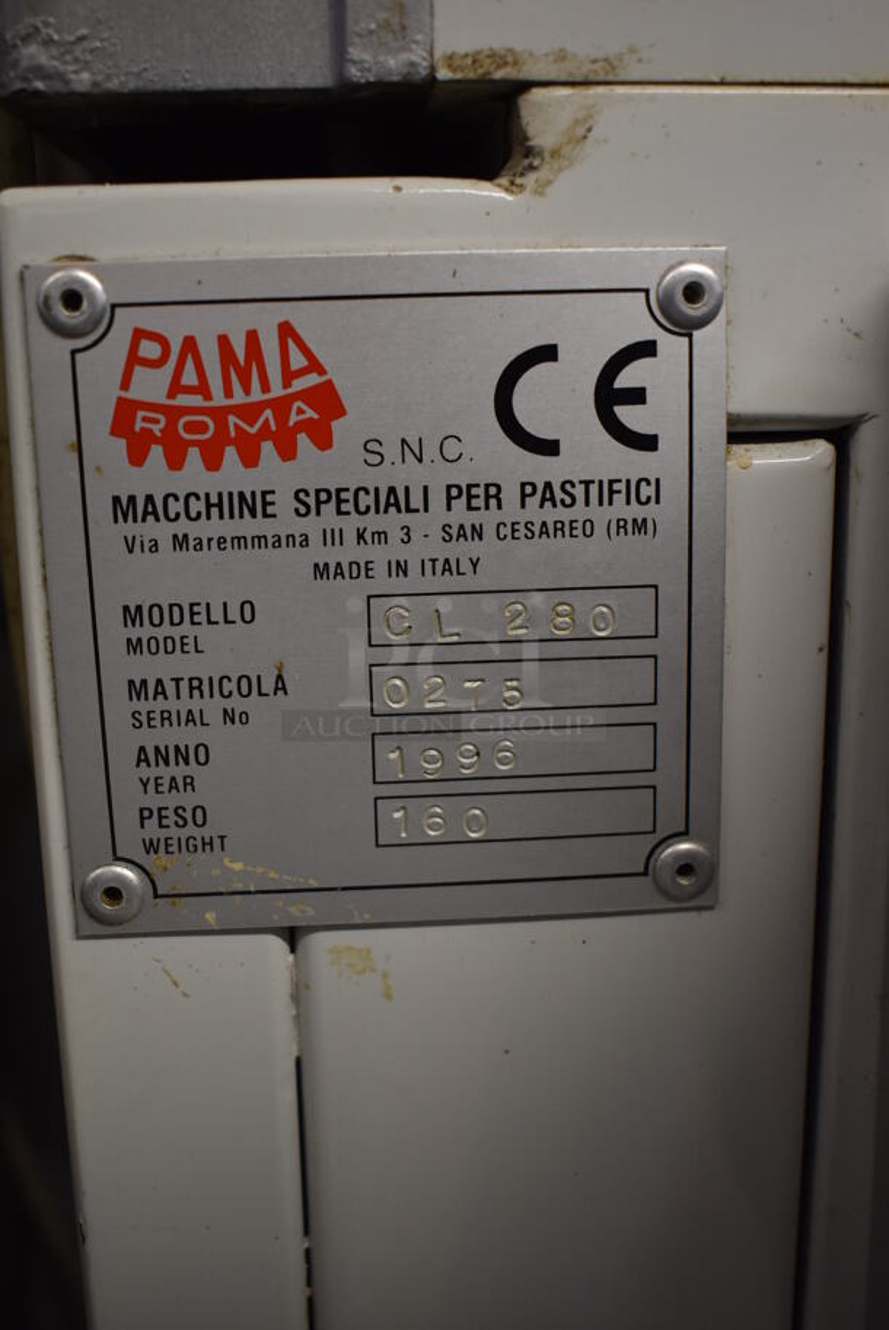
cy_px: 665
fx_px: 1387
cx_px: 444
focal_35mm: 38
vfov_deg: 51.3
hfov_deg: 35.5
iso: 900
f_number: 4
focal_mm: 25
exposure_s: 1/60
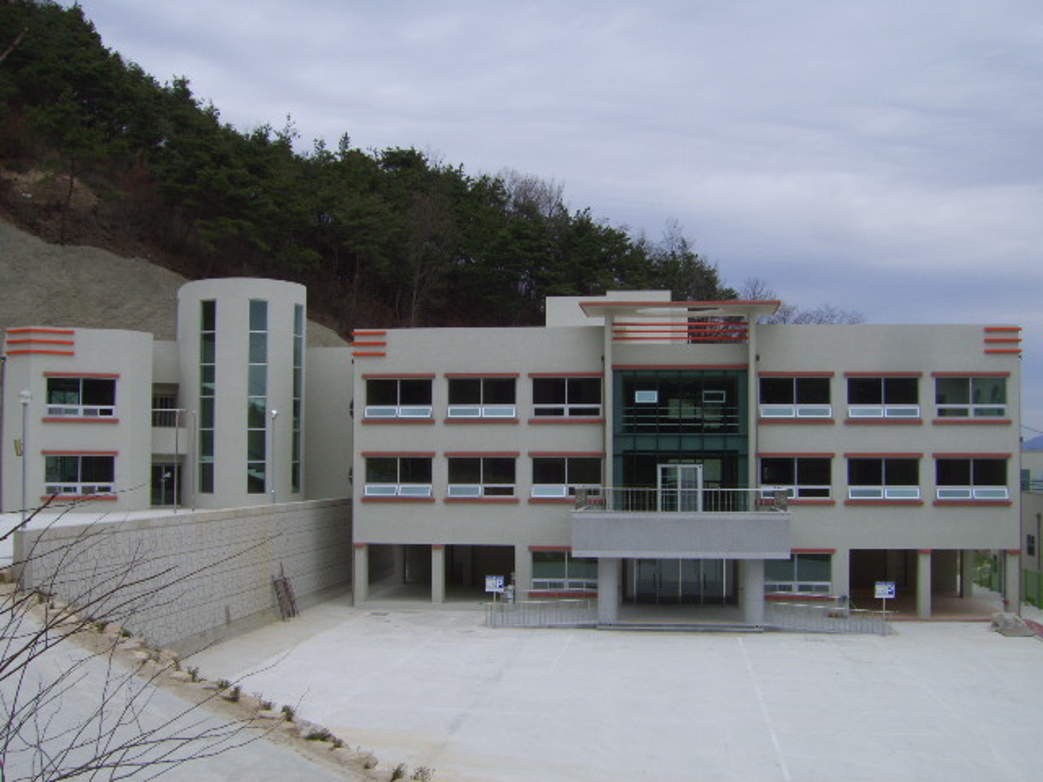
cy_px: 391
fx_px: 1145
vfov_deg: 37.7
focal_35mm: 38
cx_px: 522
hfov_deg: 49.0
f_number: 6.4
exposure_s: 1/500
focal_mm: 7.8
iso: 50
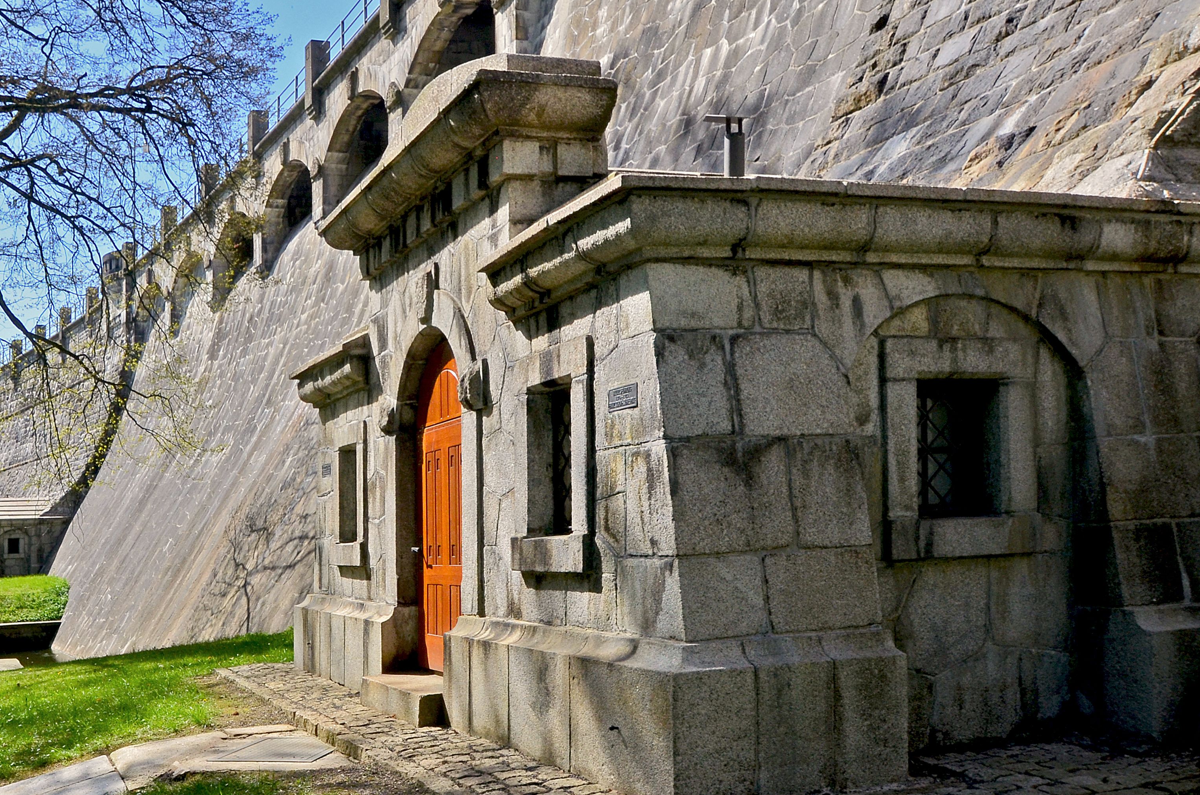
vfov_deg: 38.3
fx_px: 1131
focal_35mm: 34
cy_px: 270
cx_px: 365
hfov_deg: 54.3
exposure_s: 1/250
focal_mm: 14
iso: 360
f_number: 10
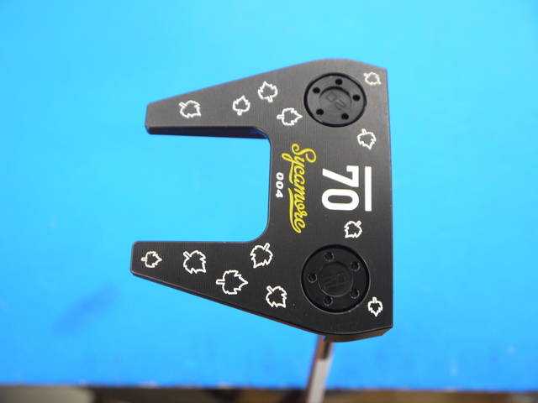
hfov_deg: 39.7
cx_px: 269
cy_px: 202
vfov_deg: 30.3
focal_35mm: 48
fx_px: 746
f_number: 4.5
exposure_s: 1/60
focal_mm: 24
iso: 500
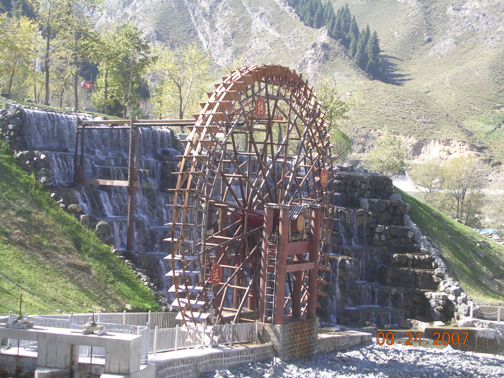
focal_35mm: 63
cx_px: 252
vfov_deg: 23.3
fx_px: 917
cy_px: 189
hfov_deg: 30.7
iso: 50
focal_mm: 9.6
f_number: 3.5
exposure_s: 1/164
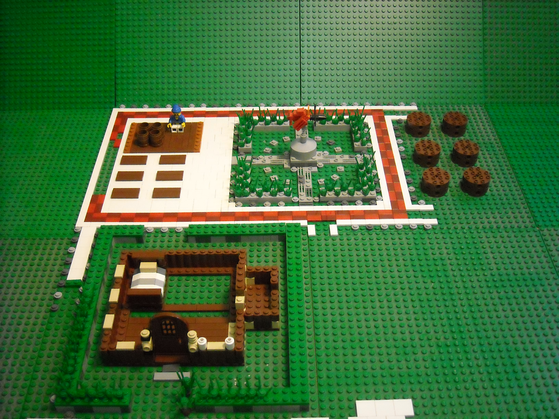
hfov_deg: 42.9
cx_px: 280
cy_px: 210
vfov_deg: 32.9
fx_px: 711
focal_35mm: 44
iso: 800
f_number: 3.1
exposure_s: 1/161
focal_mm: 7.1
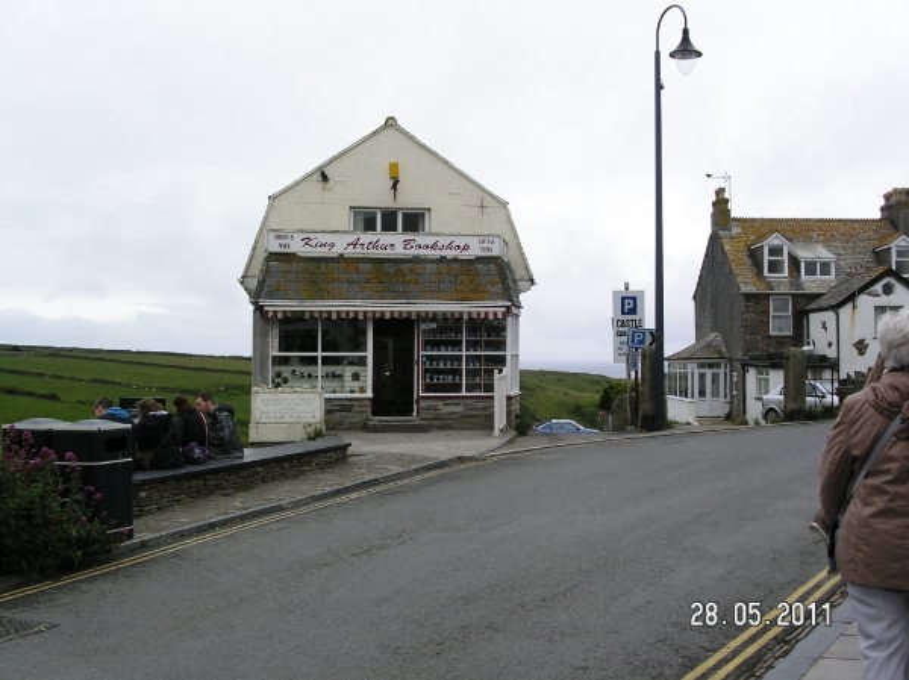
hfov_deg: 49.0
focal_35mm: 38
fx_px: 997
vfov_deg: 37.7
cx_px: 454
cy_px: 340
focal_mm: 7.8
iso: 100
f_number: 5.6
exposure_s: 1/350
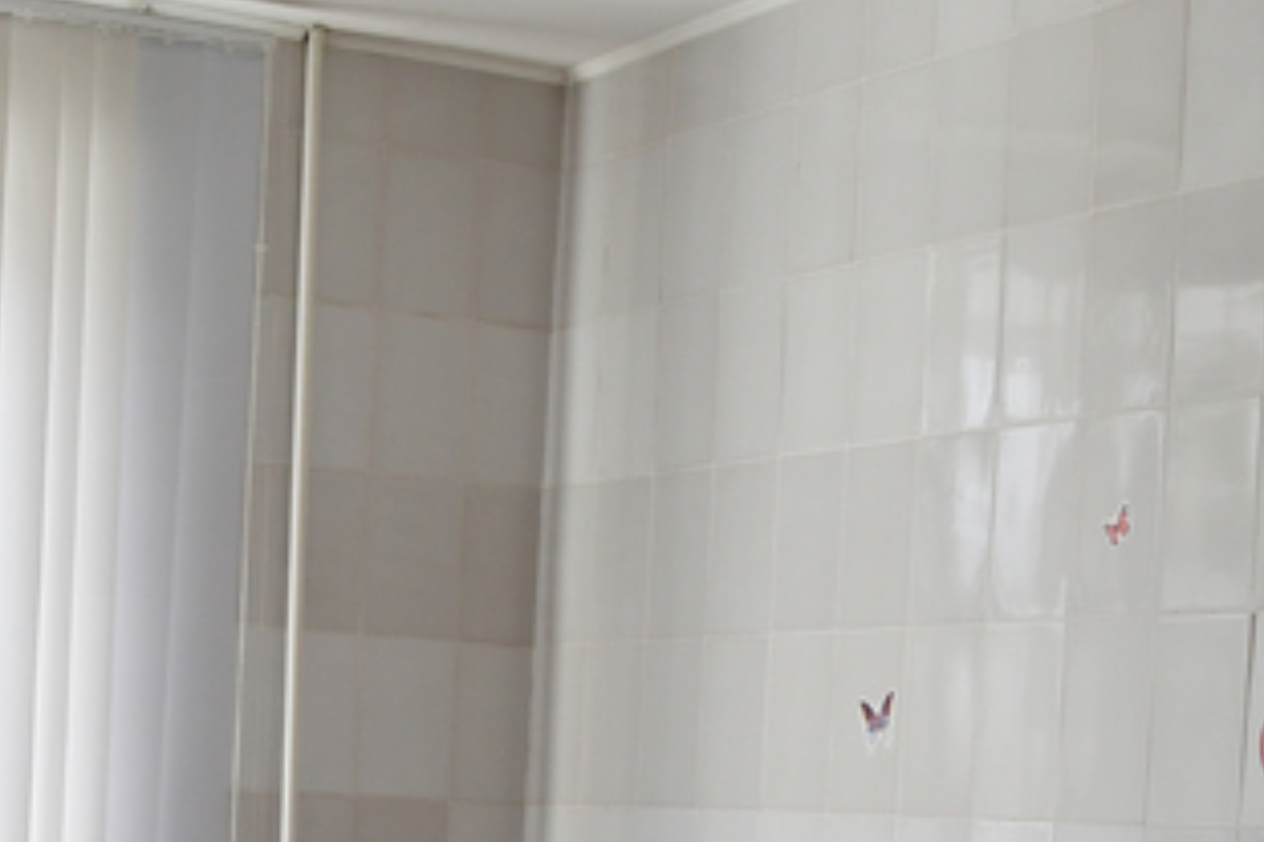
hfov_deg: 22.8
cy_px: 1125
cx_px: 423
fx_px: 3123
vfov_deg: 14.6
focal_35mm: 89
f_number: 5.6
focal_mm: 18
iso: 400
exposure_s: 1/250
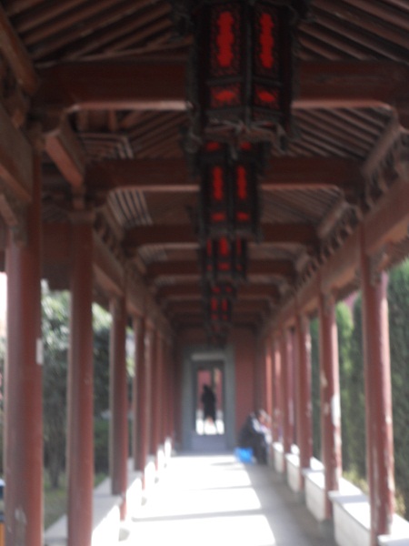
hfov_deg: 22.6
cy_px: 273
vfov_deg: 29.8
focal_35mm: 65
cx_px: 204
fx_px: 1024
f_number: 5.3
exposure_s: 1/40
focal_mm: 11.7
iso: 80
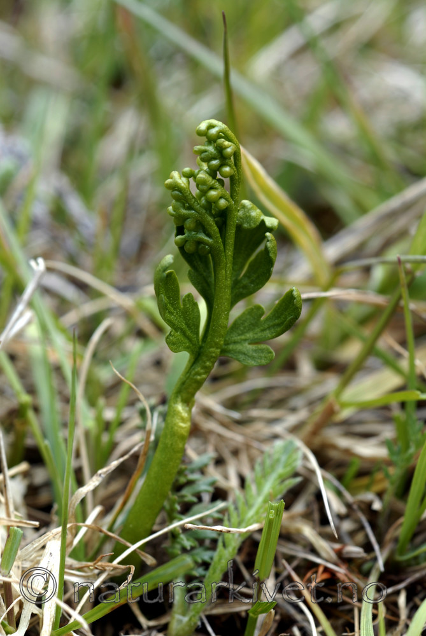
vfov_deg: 22.6
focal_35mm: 90
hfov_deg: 15.2
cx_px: 213
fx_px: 1594
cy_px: 318
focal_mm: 60
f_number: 13
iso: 125
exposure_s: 1/30
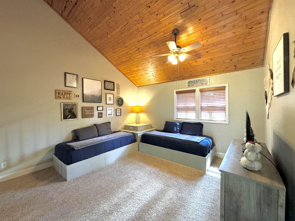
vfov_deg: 85.7
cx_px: 148
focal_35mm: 14
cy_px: 110
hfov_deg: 102.1
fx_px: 119
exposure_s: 1/60
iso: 250
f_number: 2.2
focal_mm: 2.22
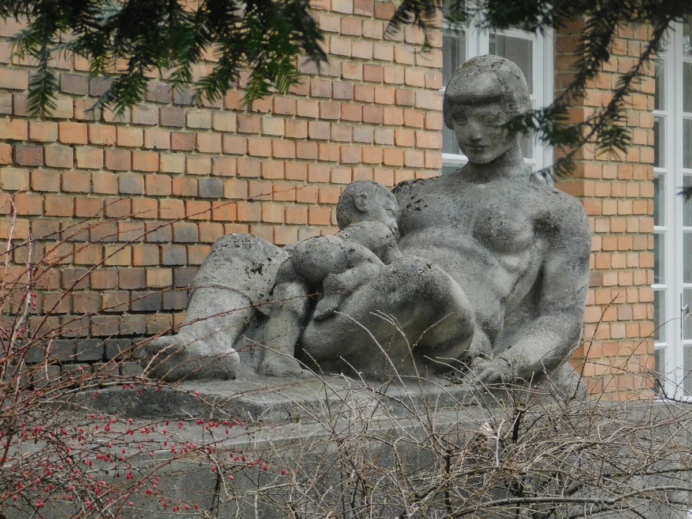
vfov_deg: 11.1
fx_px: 2679
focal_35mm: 134
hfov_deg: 14.7
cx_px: 346
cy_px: 260
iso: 800
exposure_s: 1/80
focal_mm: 23.7
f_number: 5
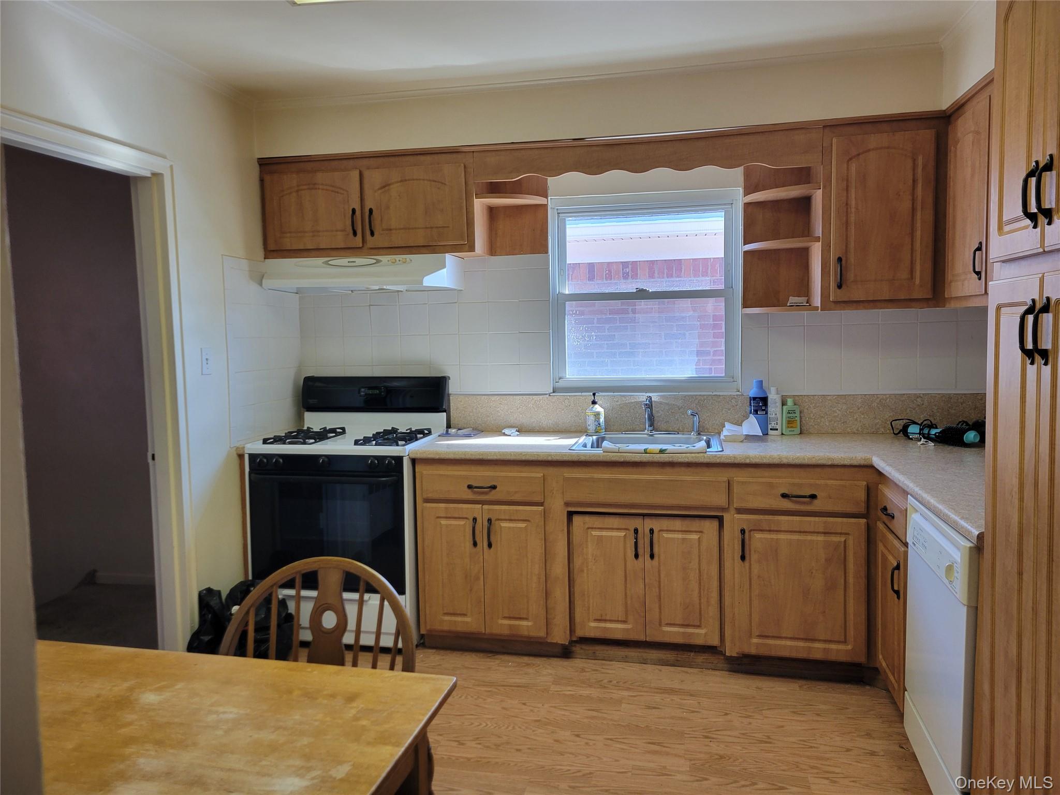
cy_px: 398
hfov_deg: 67.3
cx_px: 530
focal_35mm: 26
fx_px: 796
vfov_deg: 53.1
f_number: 1.8
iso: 125
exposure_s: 1/120
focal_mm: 5.4
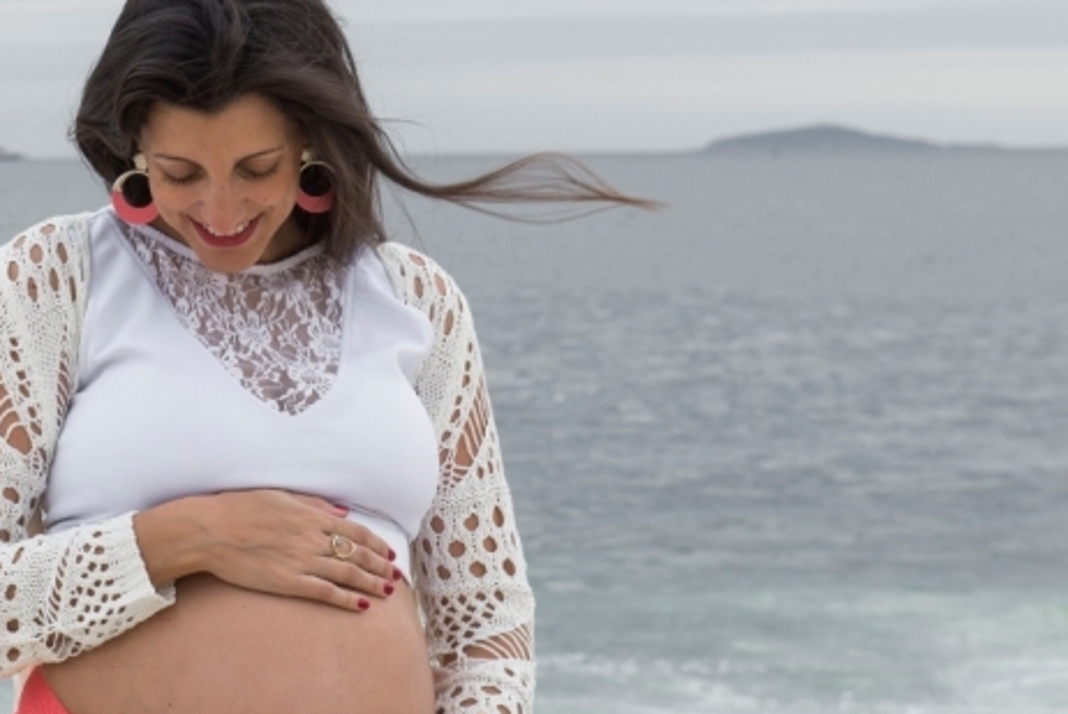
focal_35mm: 155
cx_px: 7
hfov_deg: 13.1
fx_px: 4603
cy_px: 261
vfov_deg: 8.9
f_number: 8
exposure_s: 1/200
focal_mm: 70
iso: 250
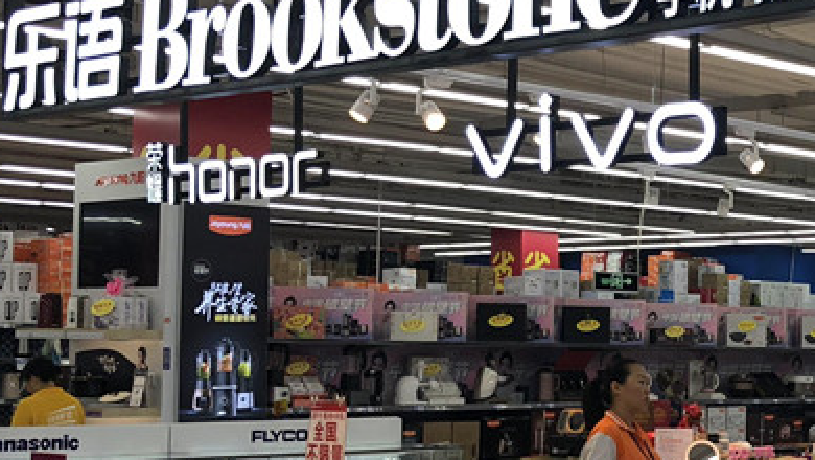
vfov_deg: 15.1
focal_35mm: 80
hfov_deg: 25.1
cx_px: 838
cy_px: 305
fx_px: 1730
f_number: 1.8
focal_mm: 4
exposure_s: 1/100
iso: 25
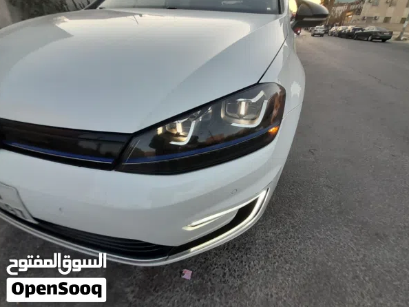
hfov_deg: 102.0
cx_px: 210
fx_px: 165
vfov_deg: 85.7
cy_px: 154
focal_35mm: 14
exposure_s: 1/100
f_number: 2.2
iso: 64
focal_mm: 1.13
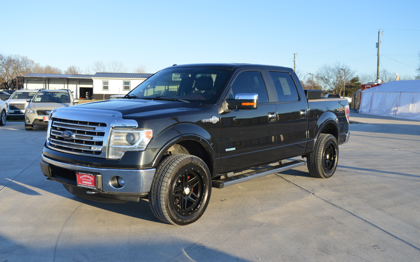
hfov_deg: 52.8
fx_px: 423
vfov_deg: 34.4
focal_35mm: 37
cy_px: 130
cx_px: 212
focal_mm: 24
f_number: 6.3
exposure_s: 1/160
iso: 100
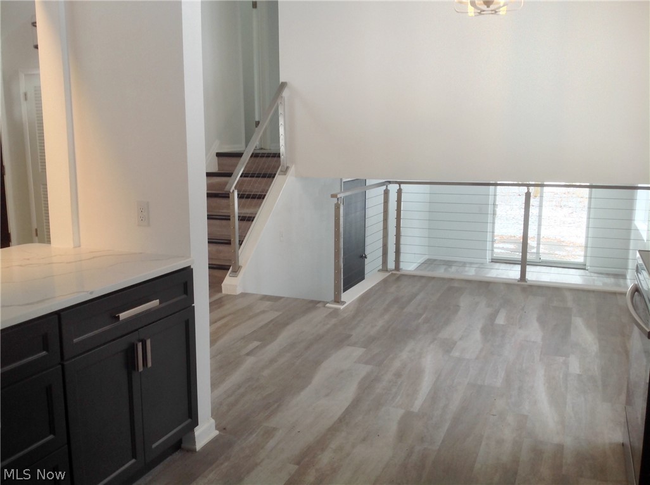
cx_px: 325
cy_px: 242
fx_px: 656
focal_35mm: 35
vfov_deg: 40.6
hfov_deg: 52.7
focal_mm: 4.28
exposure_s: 1/17
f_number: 2.4
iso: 50
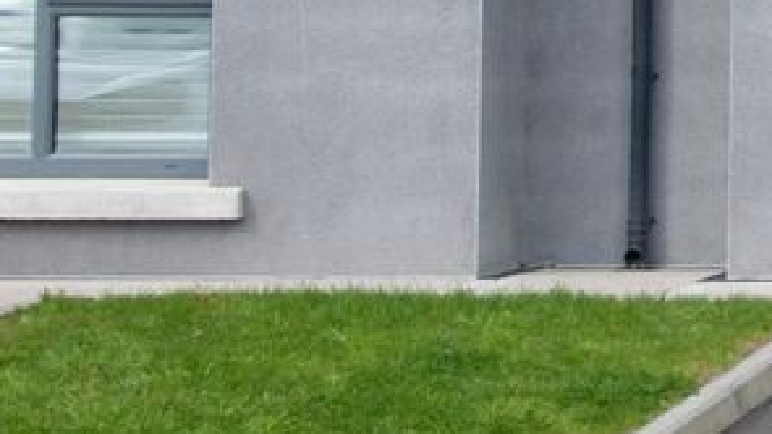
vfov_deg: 6.9
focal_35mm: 169
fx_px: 3460
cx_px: 1882
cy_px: -473
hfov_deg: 10.8
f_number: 10
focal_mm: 22
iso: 800
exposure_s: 1/1000
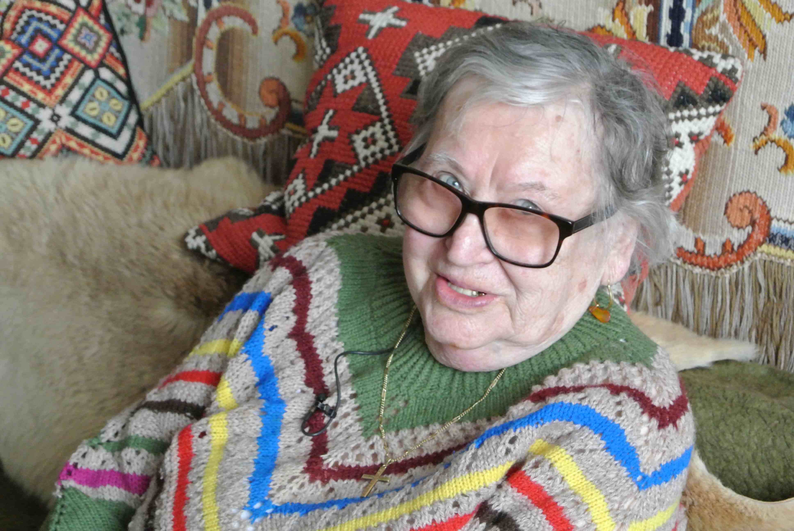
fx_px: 1789
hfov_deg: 25.0
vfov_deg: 16.9
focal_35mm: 81
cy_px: 266
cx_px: 397
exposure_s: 1/30
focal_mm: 30
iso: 1250
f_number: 5.6
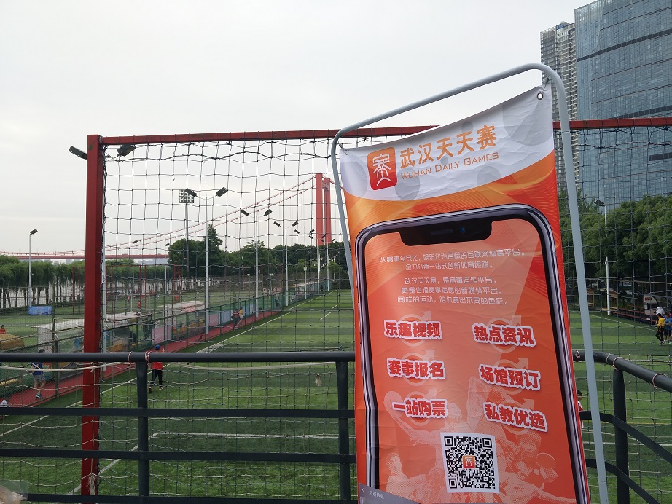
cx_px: 336
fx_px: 427
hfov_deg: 76.4
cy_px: 252
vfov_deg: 61.1
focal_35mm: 22
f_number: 2
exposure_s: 1/646
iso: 50
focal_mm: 3.79
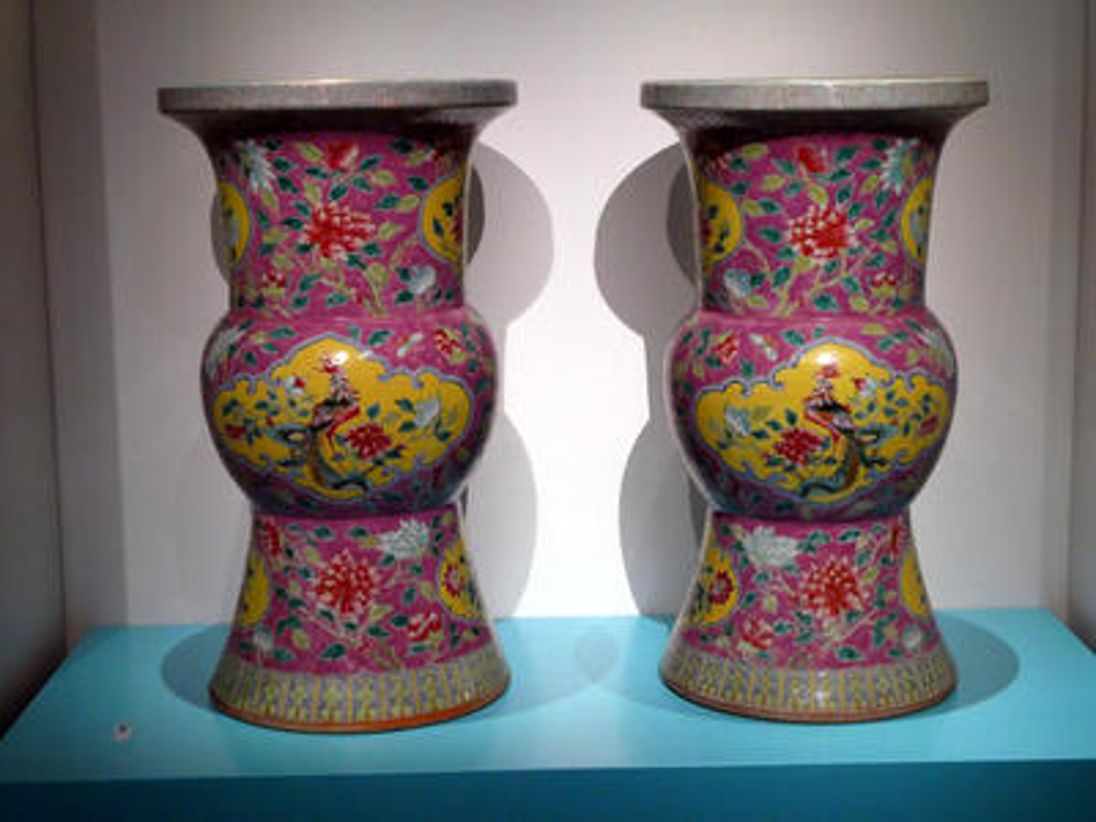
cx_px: 548
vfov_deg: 25.7
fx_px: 1805
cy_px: 411
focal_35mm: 57
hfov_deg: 33.8
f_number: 4.2
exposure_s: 1/80
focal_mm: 10.3
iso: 640
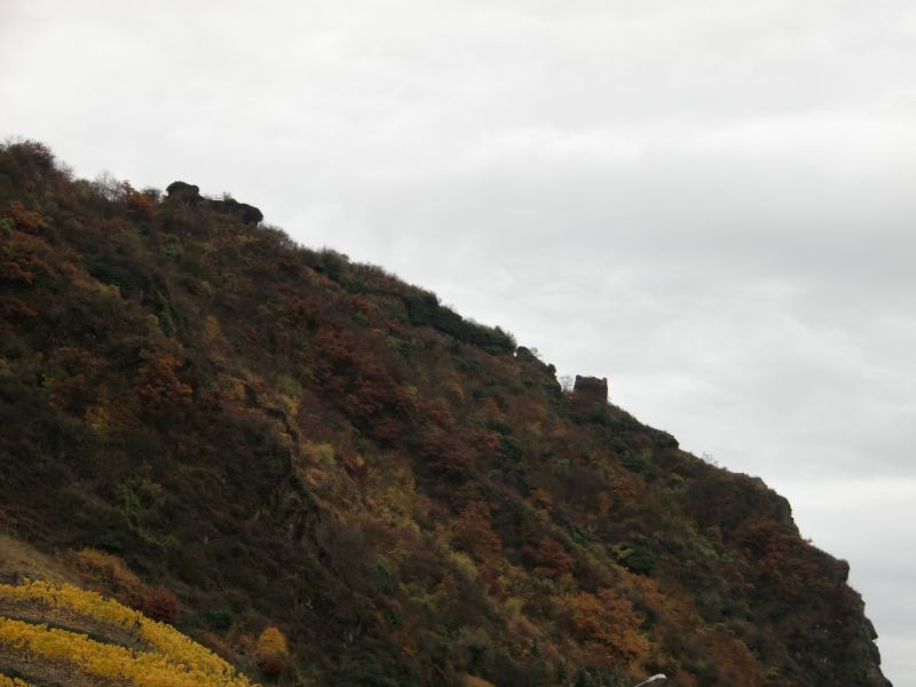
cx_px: 458
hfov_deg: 25.7
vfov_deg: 19.4
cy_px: 344
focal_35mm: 76
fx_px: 2011
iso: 64
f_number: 4.6
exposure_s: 1/80
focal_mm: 13.6
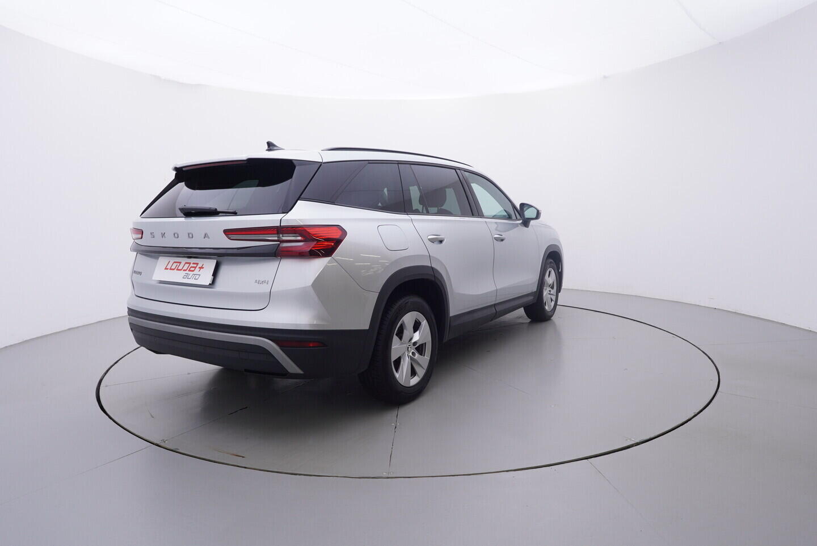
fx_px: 511
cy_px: 273
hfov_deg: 77.3
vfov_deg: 56.2
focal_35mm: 22
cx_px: 408
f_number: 5
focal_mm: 15
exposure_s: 1/80
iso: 200
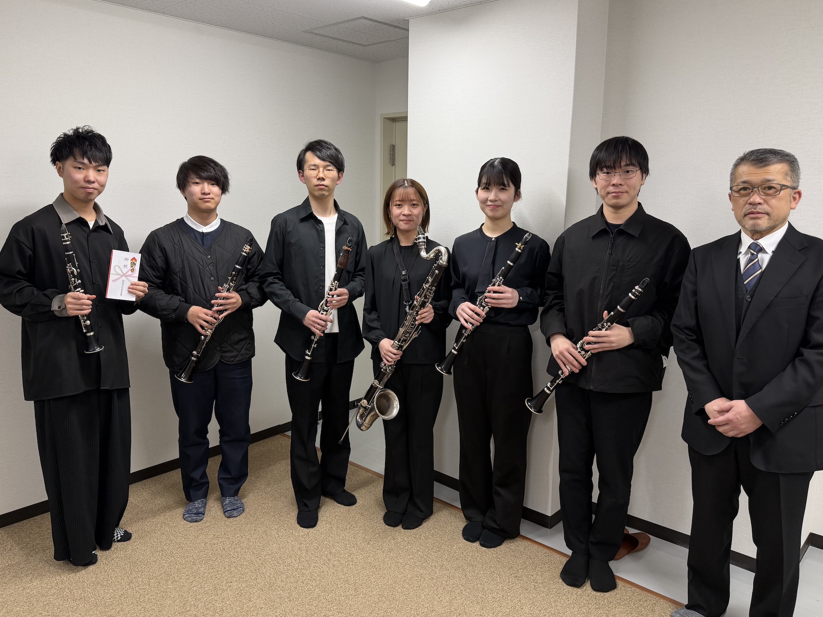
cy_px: 290
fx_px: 618
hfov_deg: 67.3
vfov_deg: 53.0
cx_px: 407
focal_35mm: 26
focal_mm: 6.76
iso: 160
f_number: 1.78
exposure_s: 1/100
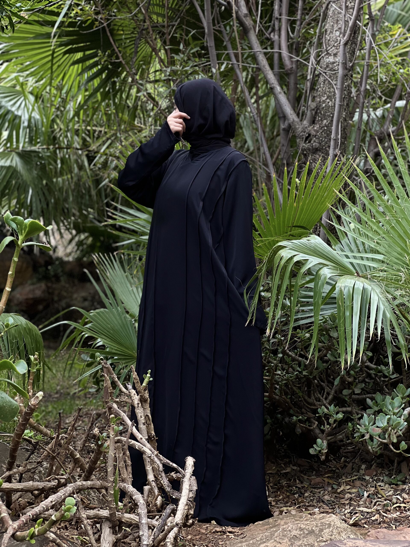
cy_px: 274
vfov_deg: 25.3
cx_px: 205
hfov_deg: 19.1
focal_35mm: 77
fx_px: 1216
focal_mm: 9
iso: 80
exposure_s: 1/121
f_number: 2.8
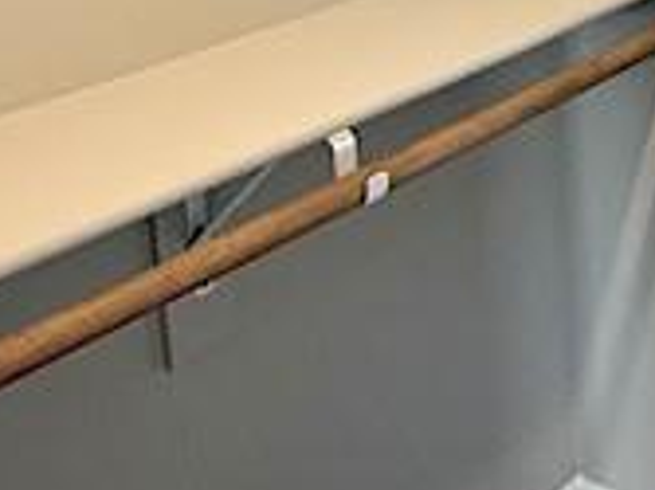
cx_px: 800
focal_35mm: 63
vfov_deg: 21.0
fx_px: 1191
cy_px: -163
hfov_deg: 26.9
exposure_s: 1/99
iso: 200
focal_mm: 2.22
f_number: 2.2
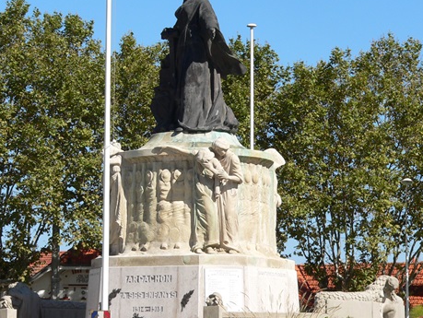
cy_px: 147
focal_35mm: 160
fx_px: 1957
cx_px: 175
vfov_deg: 9.3
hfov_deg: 12.3
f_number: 5.2
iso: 80
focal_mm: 17.4
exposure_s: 1/500
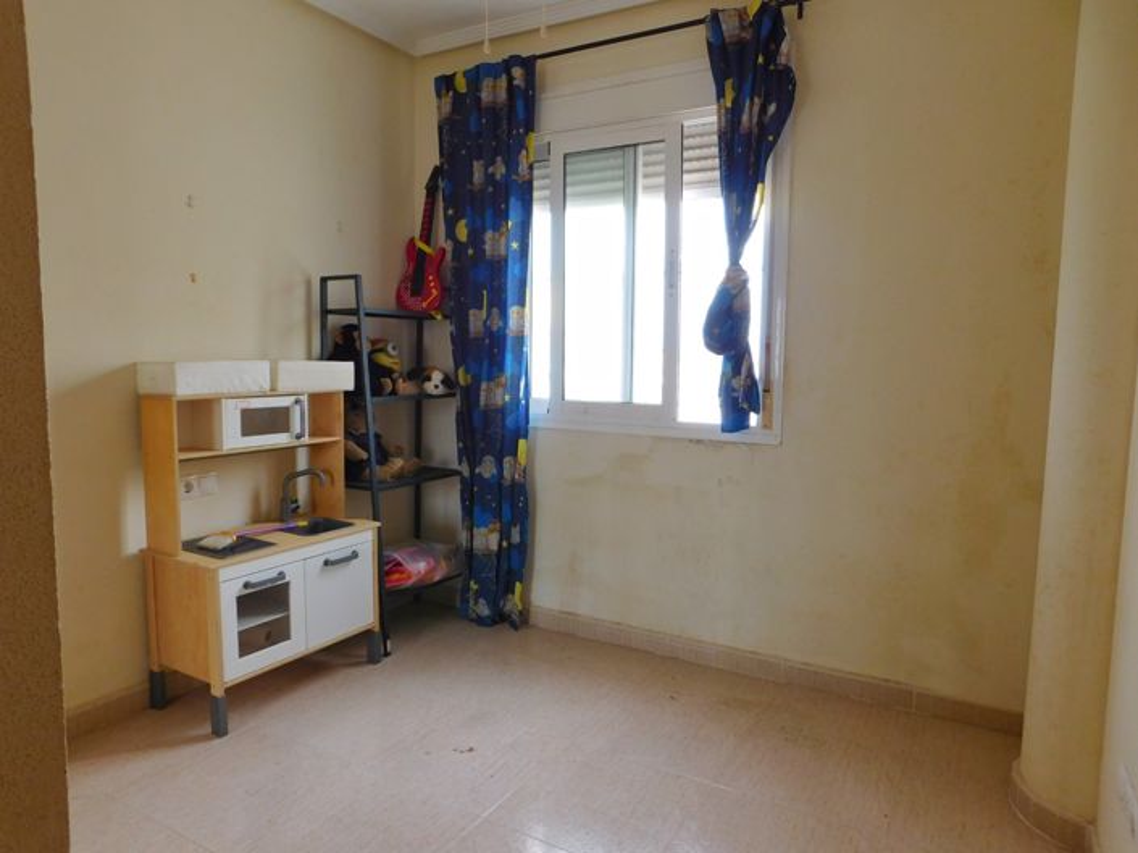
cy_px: 426
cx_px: 569
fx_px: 756
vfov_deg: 58.8
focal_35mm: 23
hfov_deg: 74.0
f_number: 3
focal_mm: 4
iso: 125
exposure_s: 1/30
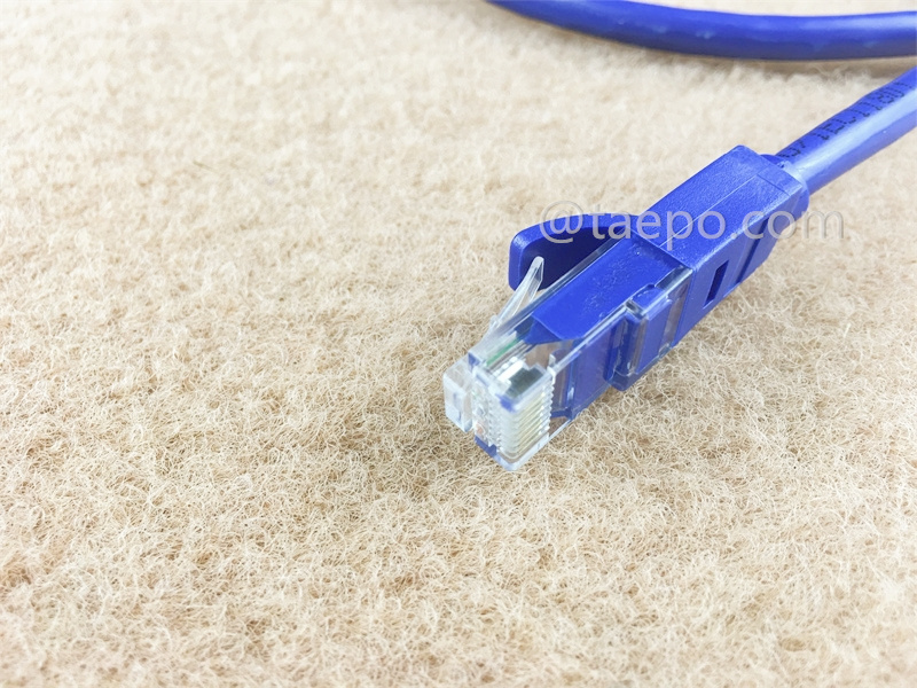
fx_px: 768
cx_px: 458
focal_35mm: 29
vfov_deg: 48.2
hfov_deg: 61.7
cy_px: 344
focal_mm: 4.15
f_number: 2.2
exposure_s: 1/33
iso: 32
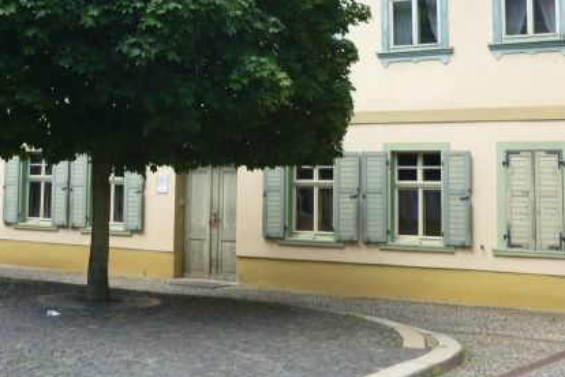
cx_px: 162
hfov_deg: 32.9
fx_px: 942
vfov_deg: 22.1
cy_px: 42
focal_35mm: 60
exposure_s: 1/250
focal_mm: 5.5
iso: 80
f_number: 2.8
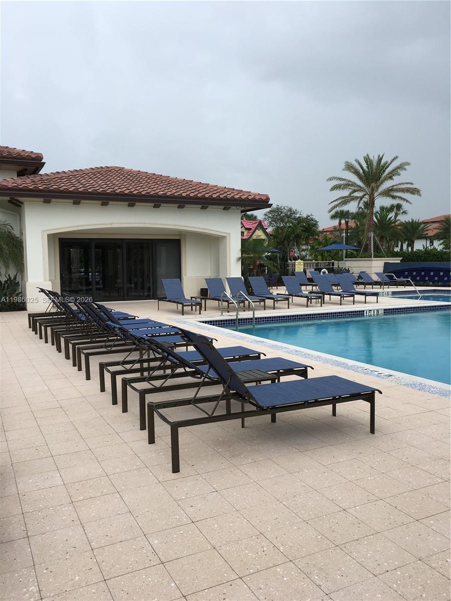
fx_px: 504
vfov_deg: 61.7
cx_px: 226
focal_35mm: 29
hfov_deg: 48.2
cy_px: 300
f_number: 2.2
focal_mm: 4.15
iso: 25
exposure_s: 1/1148
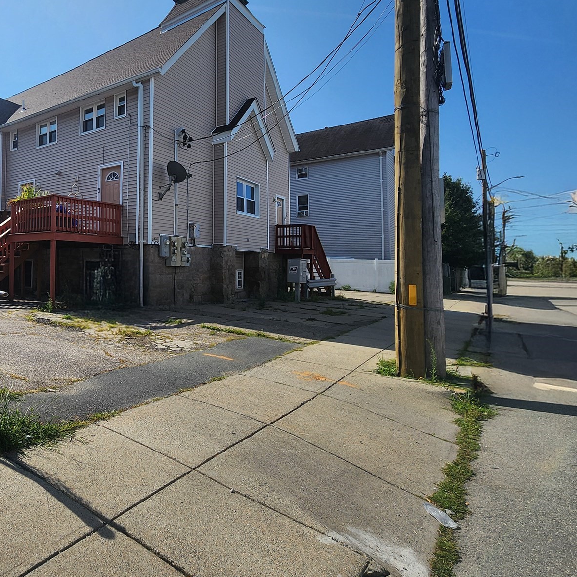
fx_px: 377
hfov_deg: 69.5
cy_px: 242
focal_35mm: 20
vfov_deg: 74.3
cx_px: 140
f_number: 2.2
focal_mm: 2.2
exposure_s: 1/4153
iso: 50
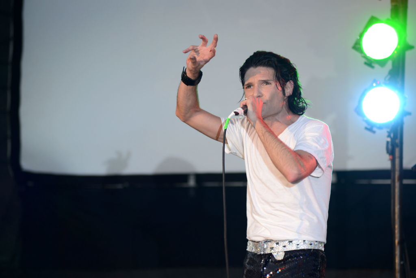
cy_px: 139
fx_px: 2080
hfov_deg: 11.4
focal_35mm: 180
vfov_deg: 7.6
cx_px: 208
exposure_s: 1/60
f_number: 5.6
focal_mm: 180
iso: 500
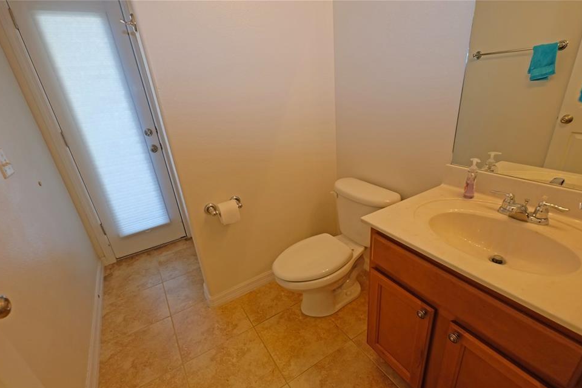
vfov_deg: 73.7
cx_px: 304
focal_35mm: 16
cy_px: 206
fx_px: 259
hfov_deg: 96.7
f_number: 4
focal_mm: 10
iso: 400
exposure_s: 1/30
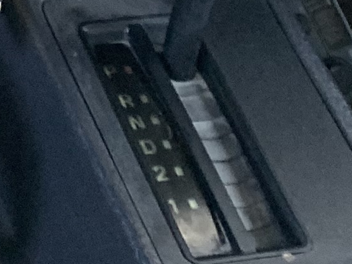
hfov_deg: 9.7
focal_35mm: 189
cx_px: -359
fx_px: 1921
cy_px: -540
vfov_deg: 7.0
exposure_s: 1/60
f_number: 1.8
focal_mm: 4.25
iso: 100
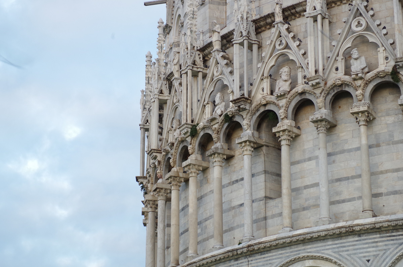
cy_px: 134
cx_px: 202
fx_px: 1173
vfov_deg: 13.0
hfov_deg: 19.5
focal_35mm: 105
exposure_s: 1/25
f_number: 11
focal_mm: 70
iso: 400
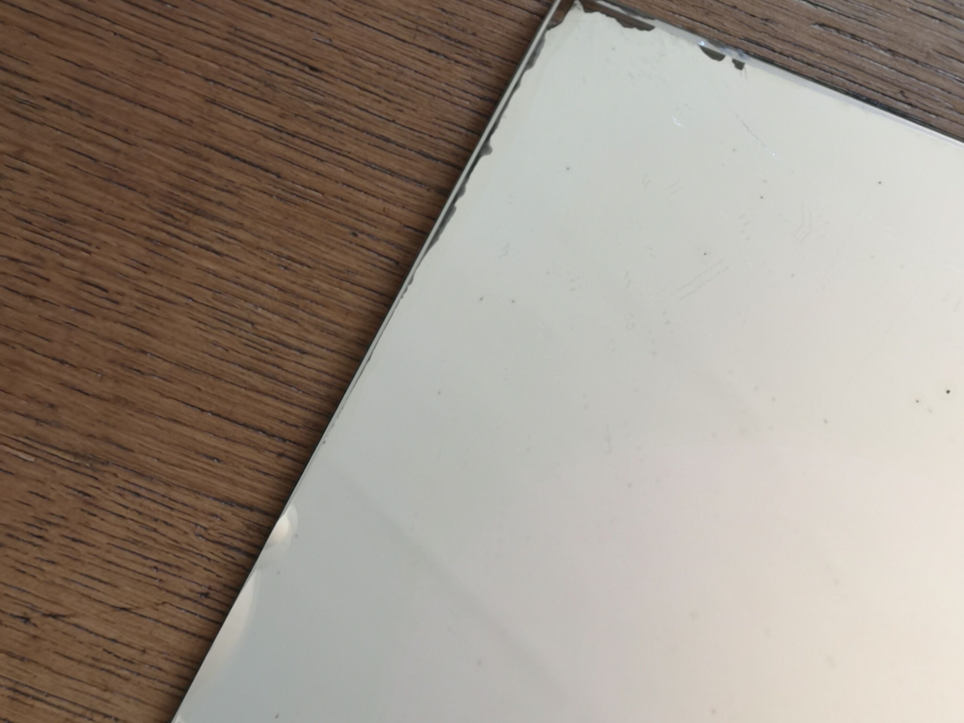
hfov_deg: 31.2
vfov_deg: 23.6
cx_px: 511
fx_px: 1727
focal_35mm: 62
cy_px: 332
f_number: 4
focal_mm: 5.58
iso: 100
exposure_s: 1/90
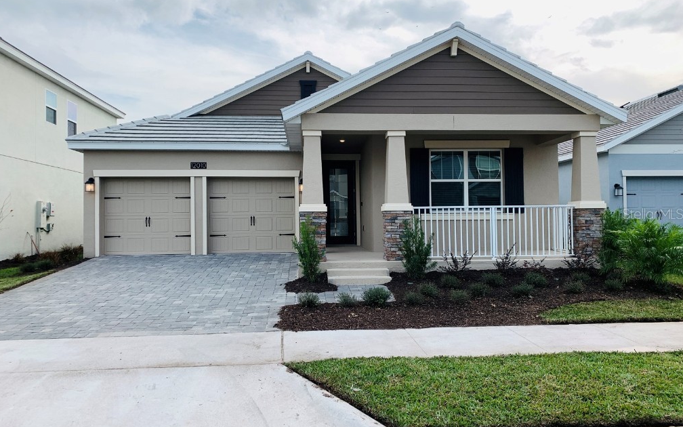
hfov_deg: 66.5
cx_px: 339
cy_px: 214
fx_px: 521
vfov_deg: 44.5
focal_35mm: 28
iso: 25
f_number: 1.8
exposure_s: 1/1812
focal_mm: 4.25
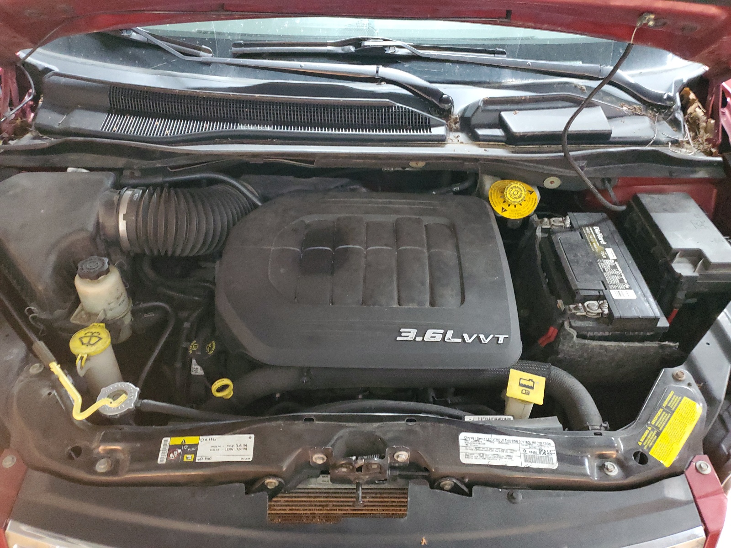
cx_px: 366
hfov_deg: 67.3
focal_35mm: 26
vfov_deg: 53.1
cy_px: 274
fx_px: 549
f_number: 1.5
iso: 461
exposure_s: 1/15
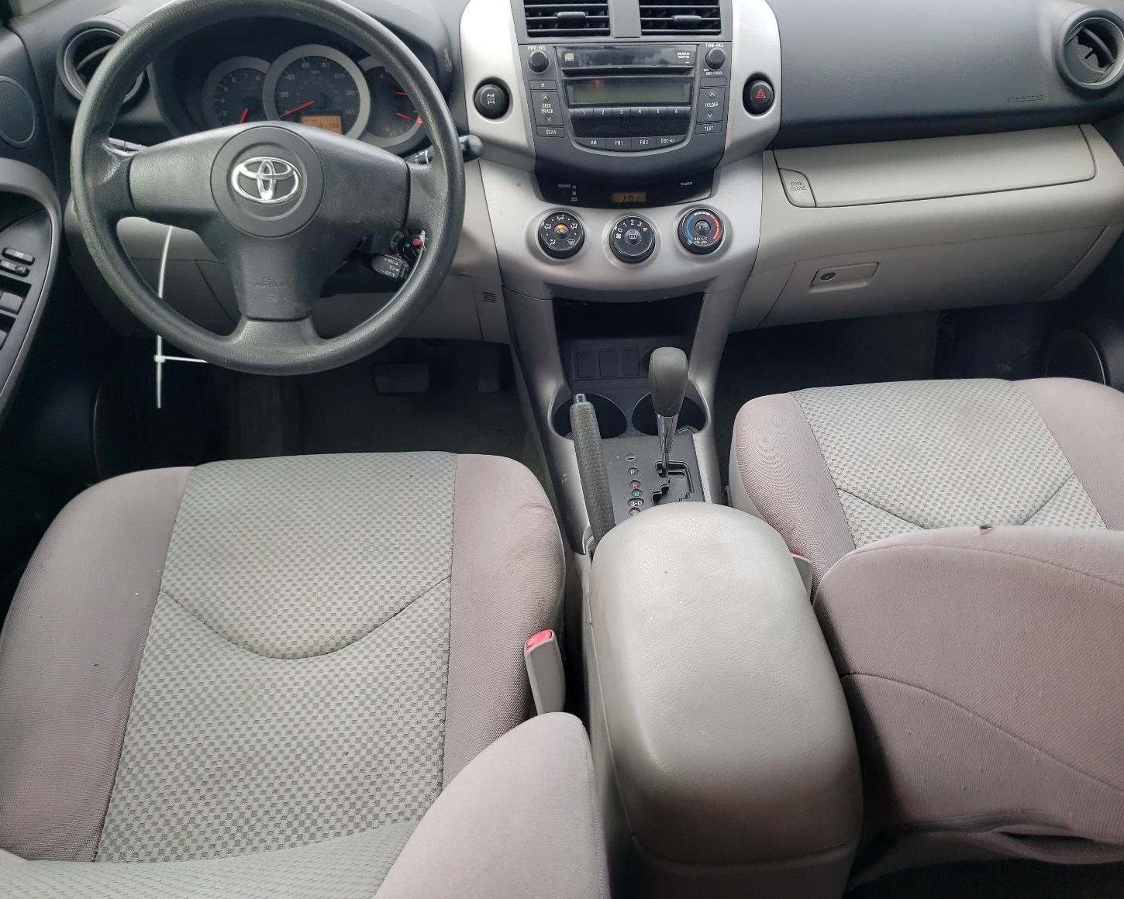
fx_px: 931
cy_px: 438
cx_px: 600
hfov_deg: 62.1
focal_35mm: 28
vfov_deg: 51.5
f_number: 1.5
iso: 50
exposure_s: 1/179
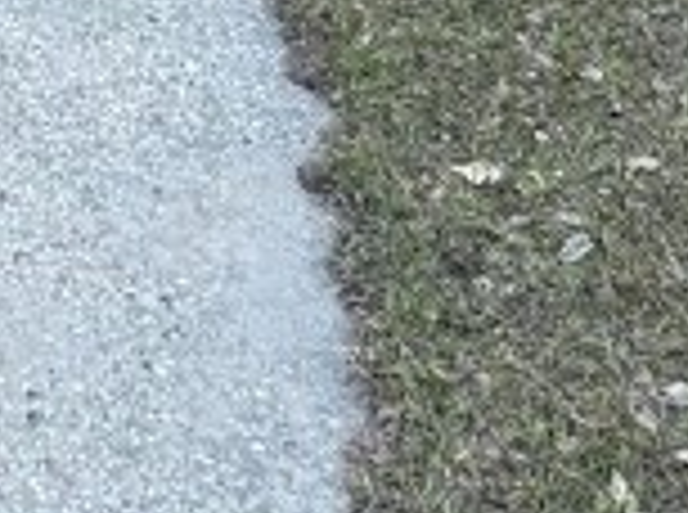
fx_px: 1864
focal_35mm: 94
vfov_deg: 11.9
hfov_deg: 19.6
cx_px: -153
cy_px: -814
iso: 40
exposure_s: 1/453
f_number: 2.2
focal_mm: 2.22
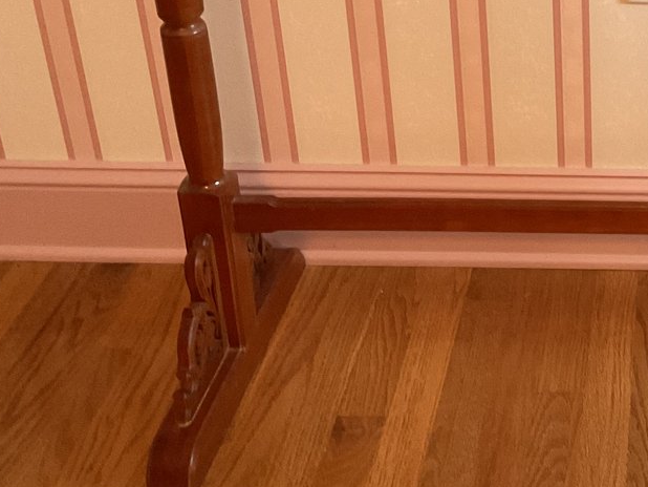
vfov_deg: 20.3
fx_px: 1330
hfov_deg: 25.9
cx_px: 660
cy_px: 52
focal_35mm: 71
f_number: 1.8
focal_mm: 3
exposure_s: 1/60
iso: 250
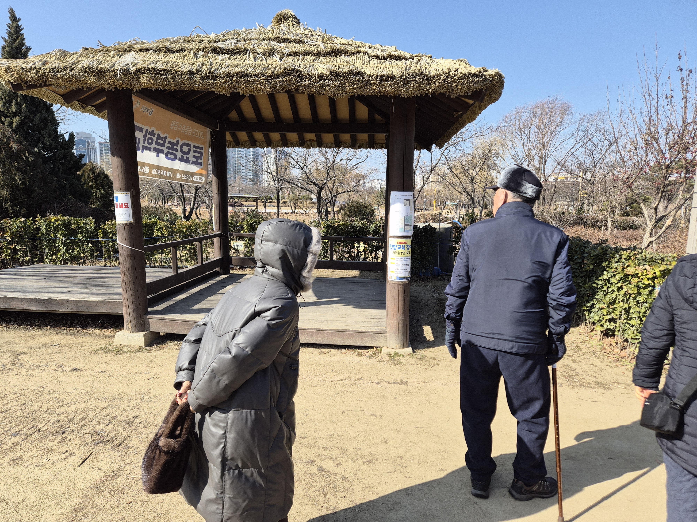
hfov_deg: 73.9
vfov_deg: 58.9
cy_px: 261
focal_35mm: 23
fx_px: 463
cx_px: 348
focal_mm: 5.4
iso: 25
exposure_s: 1/970
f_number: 1.8
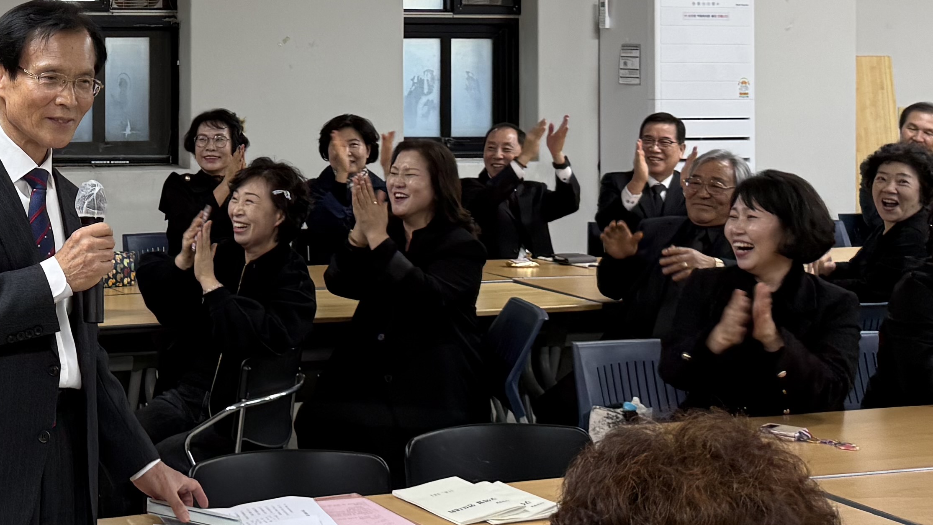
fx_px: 1658
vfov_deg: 17.6
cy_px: -3
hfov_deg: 29.3
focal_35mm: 67
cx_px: -7
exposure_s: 1/60
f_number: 1.78
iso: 160
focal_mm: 6.76
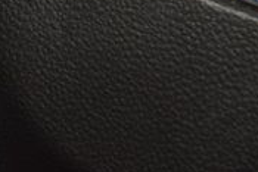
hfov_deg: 5.3
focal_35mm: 383
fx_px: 2747
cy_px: -132
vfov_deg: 3.6
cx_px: -146
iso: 100
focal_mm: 70
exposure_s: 1/125
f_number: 8
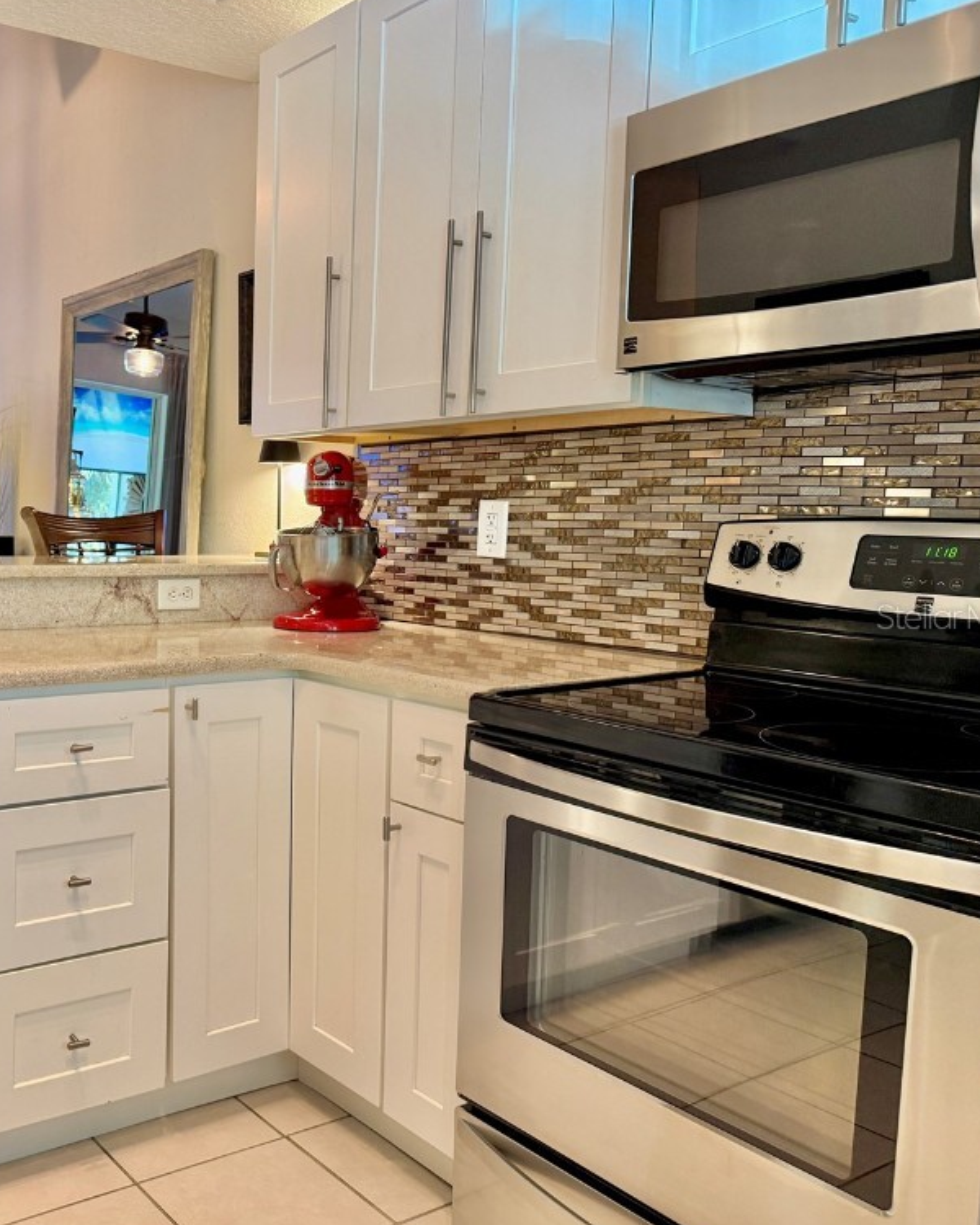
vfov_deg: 55.7
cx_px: 194
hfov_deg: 43.6
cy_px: 616
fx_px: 1160
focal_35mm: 32
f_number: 1.78
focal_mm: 6.76
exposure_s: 1/60
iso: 200
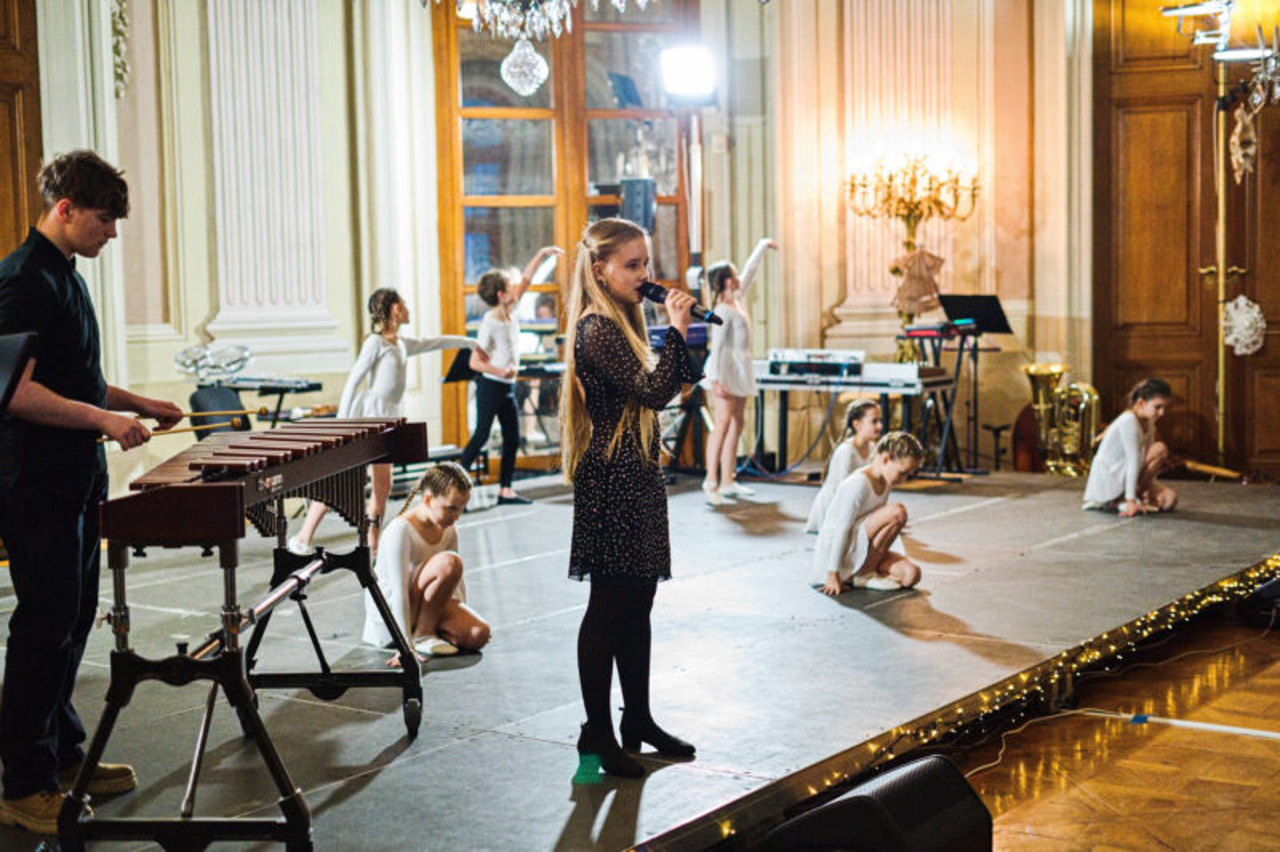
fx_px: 1777
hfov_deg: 39.6
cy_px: 426
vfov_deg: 27.0
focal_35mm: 50
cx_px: 640
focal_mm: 50
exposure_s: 1/1600
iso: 12800
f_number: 2
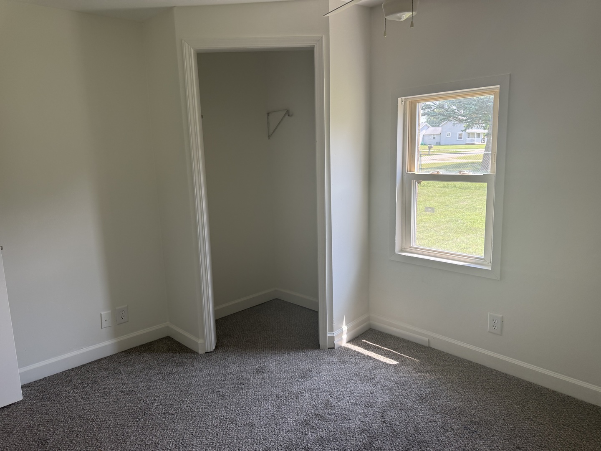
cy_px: 226
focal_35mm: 24
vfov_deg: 56.8
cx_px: 300
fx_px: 417
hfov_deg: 71.6
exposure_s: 1/244
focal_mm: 6.76
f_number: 1.78
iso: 100
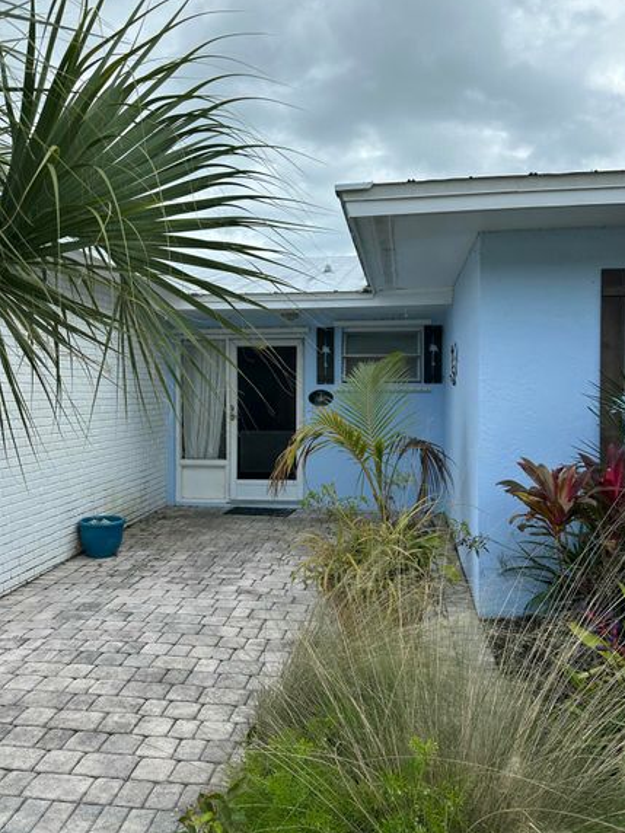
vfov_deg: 63.4
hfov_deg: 49.7
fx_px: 674
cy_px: 398
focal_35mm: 28
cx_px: 306
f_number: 1.78
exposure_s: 1/2353
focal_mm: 6.86
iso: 80
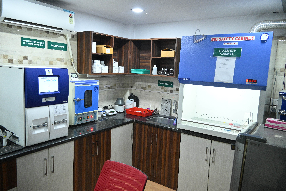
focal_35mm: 27
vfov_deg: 47.9
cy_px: 96
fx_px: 214
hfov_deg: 67.4
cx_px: 143
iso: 2000
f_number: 3.5
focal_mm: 18
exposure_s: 1/100
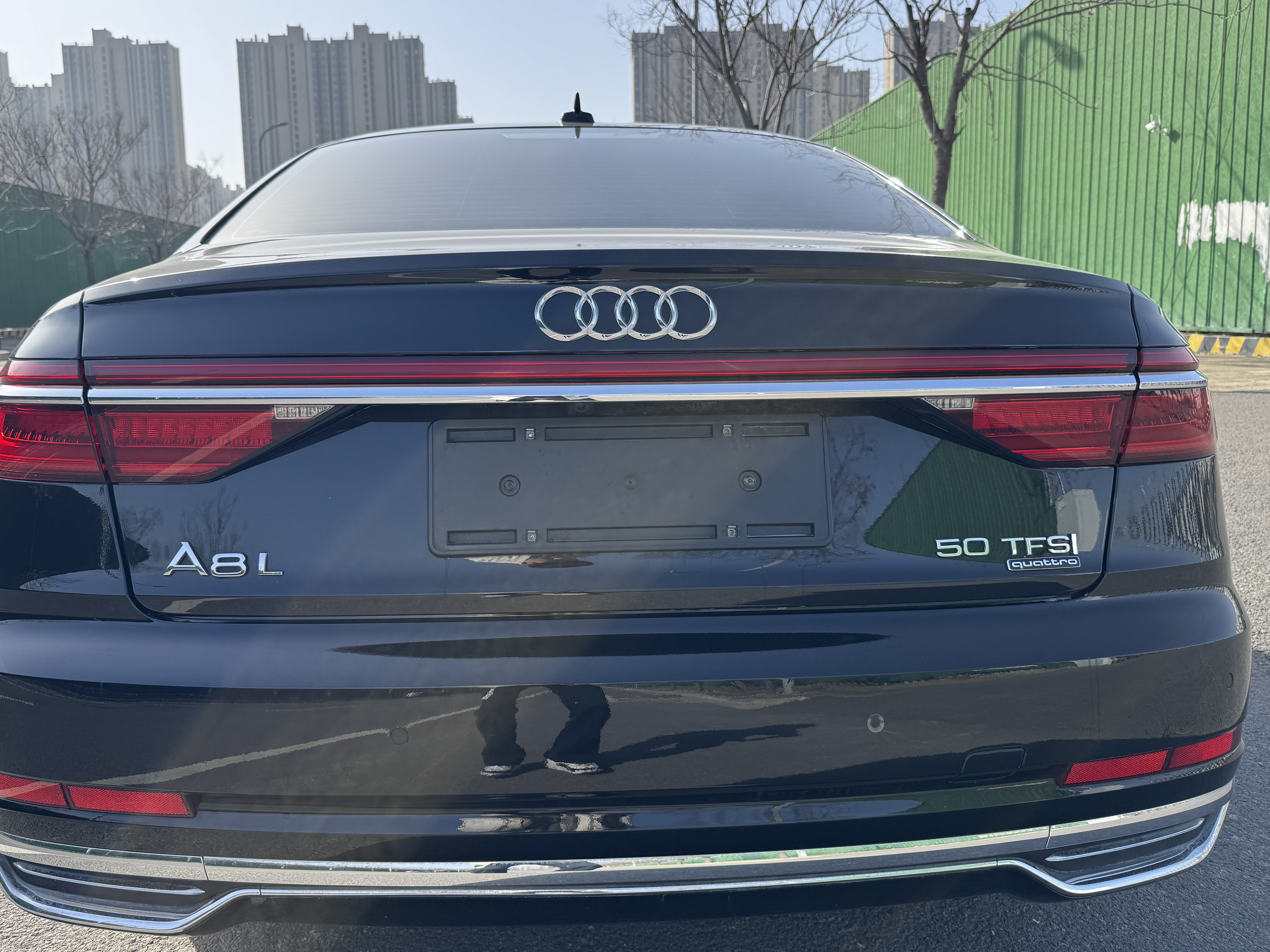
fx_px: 991
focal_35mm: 27
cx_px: 593
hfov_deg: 65.3
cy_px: 442
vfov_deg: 51.3
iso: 80
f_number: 1.78
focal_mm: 6.76
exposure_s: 1/1721
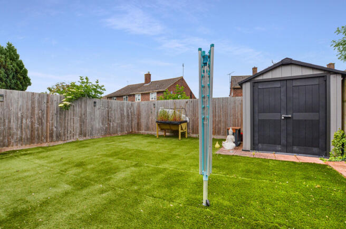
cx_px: 173
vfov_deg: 77.0
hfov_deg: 100.5
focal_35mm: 15
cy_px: 114
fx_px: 144
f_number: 9
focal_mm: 10
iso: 800
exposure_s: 1/640
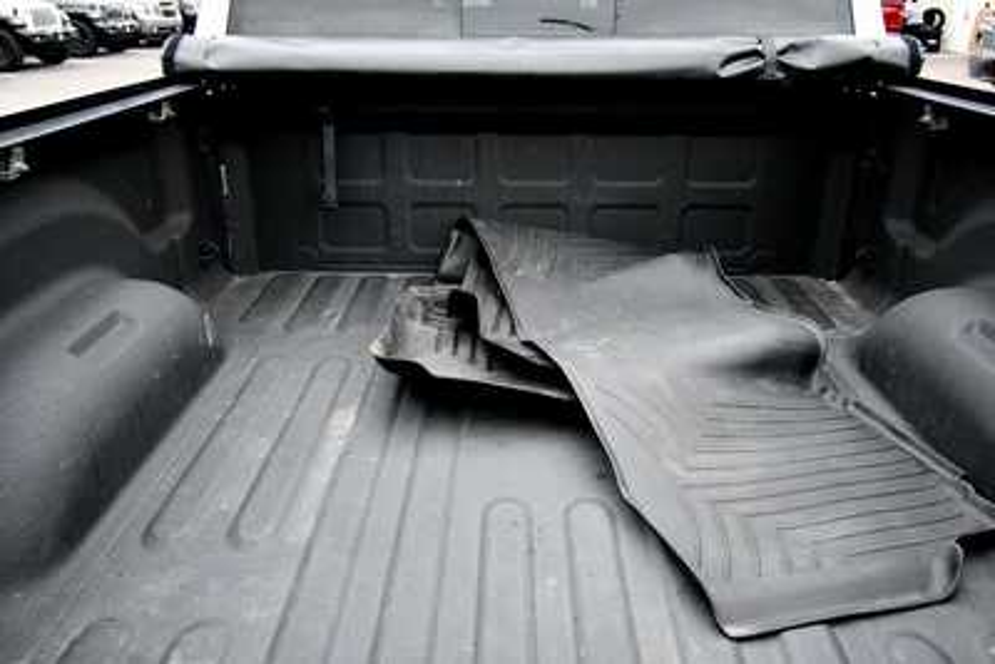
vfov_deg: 43.6
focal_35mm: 30
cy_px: 332
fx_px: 829
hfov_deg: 61.9
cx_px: 498
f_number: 5.6
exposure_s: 1/125
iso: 2000
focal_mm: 20
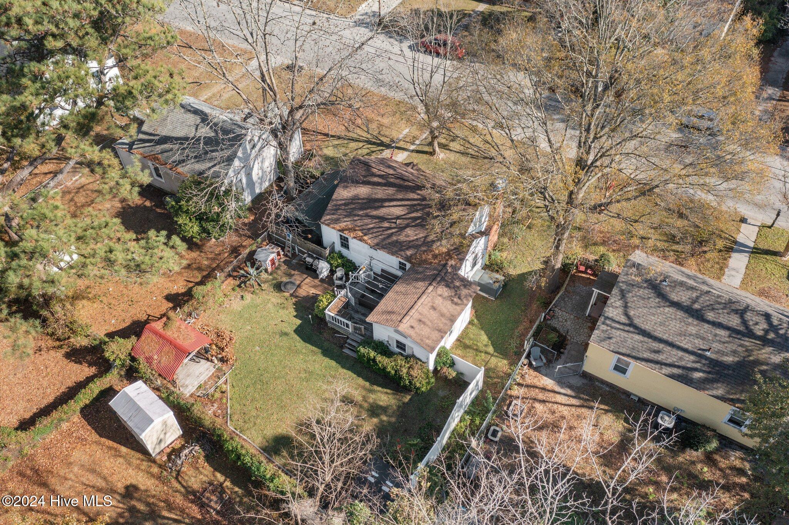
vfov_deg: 46.4
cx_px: 394
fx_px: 613
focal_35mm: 28
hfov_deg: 65.5
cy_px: 262
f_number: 3.5
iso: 100
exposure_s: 1/80
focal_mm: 10.26
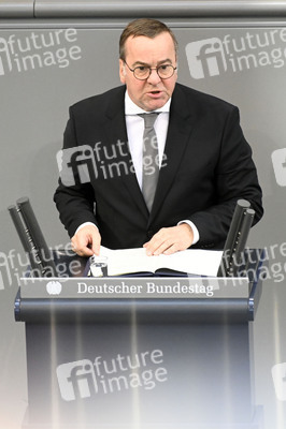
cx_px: 143
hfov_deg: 2.7
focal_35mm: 500
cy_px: 214
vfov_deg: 4.1
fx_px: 5968
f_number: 5.6
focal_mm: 500
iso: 10000
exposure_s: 1/400
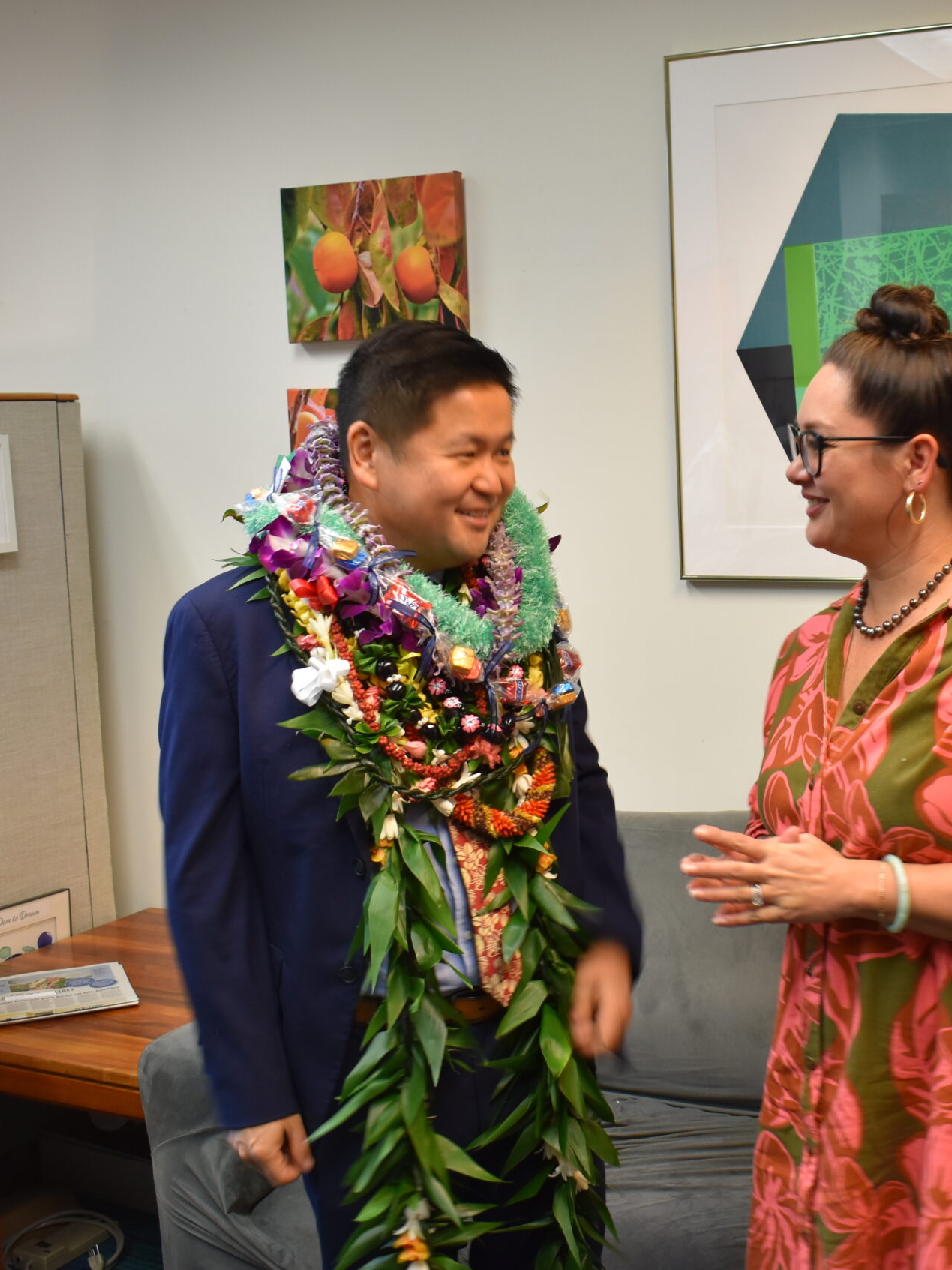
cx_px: 724
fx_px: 1761
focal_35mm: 48
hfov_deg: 29.7
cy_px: 634
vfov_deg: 39.7
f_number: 4
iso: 500
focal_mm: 22
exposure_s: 1/30
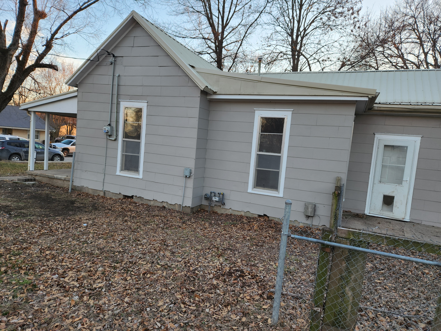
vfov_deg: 58.9
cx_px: 220
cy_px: 166
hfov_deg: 73.9
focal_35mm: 23
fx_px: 293
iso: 40
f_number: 1.8
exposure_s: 1/180
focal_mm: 5.4
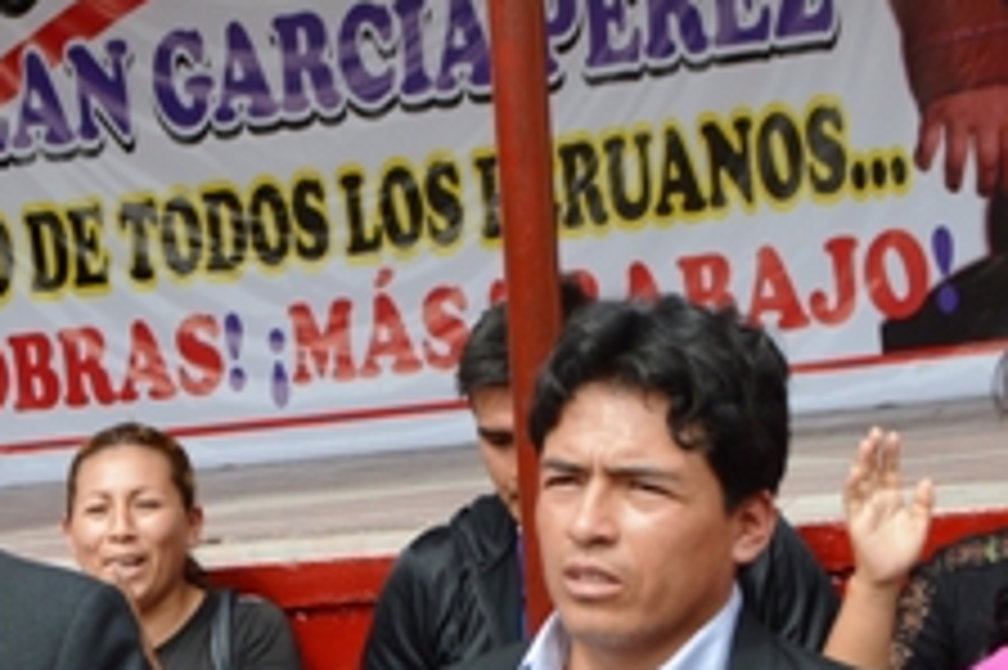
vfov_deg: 13.2
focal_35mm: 103
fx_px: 2882
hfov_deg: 19.0
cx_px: -122
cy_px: 594
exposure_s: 1/250
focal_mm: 24
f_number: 8
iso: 100
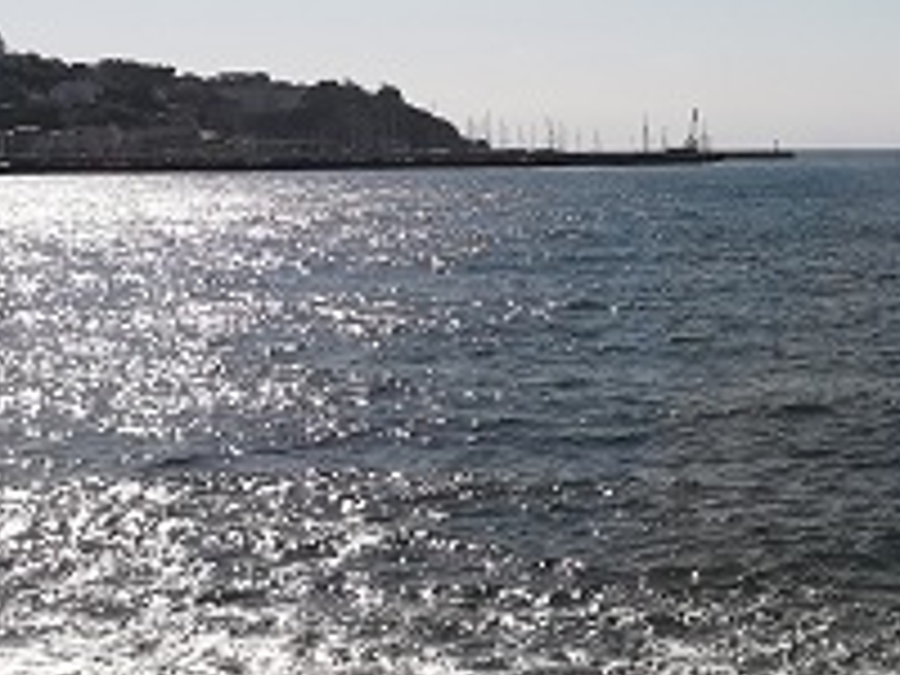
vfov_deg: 22.2
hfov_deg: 28.1
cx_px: 896
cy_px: 106
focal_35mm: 65
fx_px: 1690
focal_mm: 3.83
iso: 50
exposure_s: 1/1931
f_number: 2.2
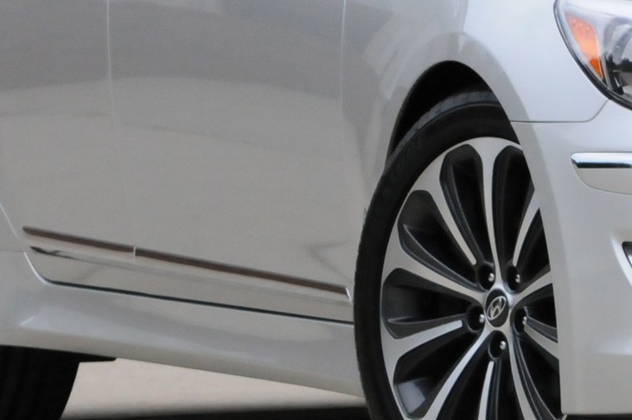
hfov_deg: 3.7
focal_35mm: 564
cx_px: 782
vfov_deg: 2.4
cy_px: 41
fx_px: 9892
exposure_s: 1/1250
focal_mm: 110
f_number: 8
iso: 2000
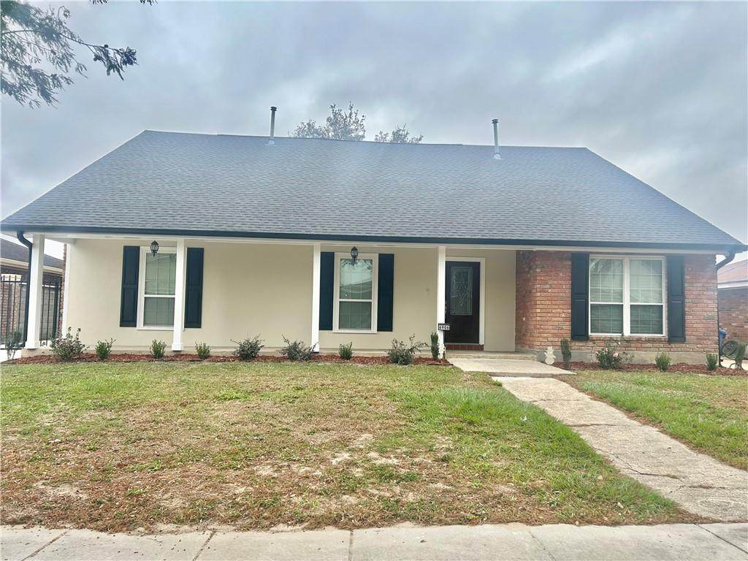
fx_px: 562
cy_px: 280
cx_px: 374
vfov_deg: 53.1
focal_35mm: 26
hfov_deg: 67.3
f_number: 1.5
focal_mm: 5.7
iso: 50
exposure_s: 1/1511
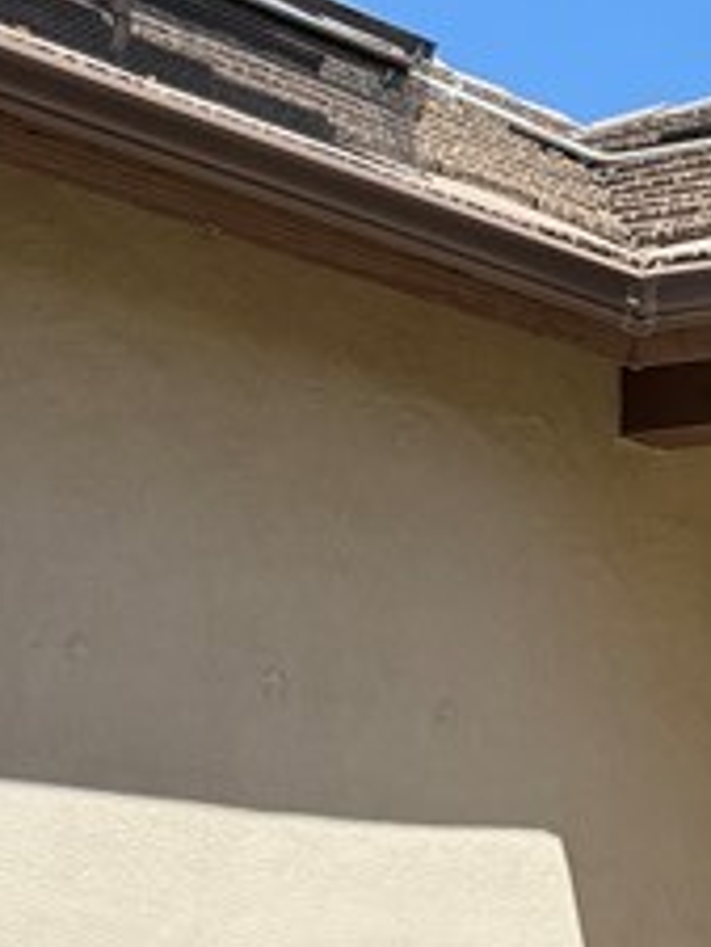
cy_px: 1120
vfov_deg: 17.3
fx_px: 2982
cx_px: 1334
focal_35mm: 109
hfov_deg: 12.3
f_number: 1.78
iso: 80
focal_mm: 6.76
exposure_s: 1/2611
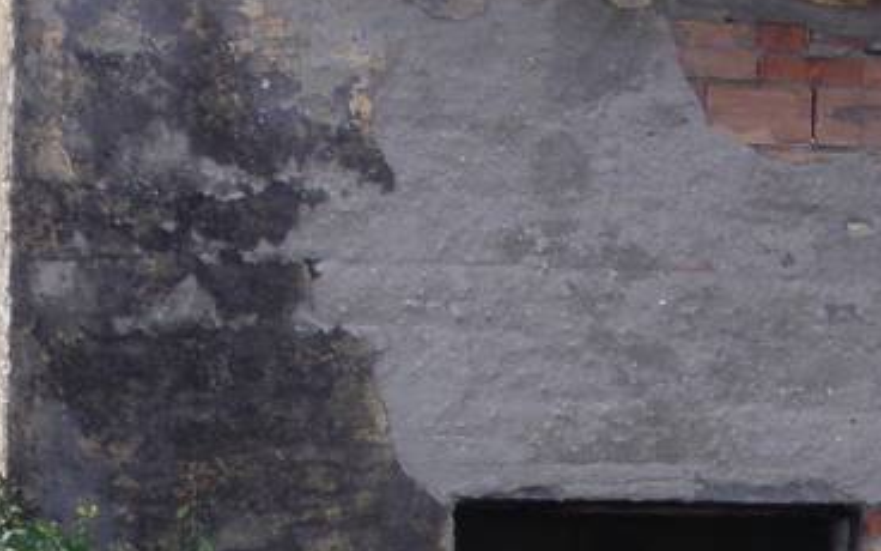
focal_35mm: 210
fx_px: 5042
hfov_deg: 10.0
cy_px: 709
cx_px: 675
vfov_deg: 6.2
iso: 50
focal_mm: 6.7
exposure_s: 1/125
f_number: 3.5
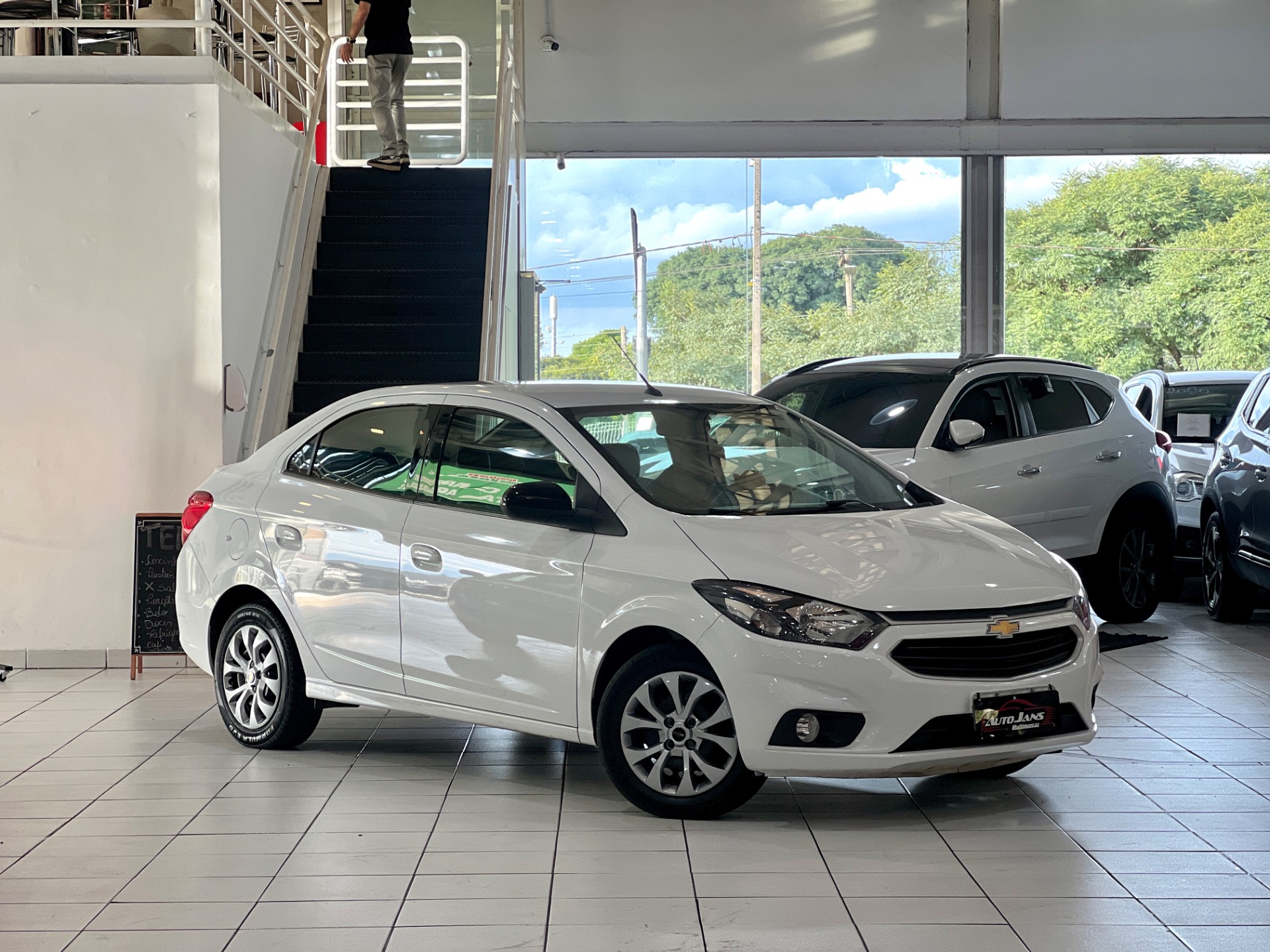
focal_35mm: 77
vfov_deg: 19.1
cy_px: 476
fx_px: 2825
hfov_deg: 25.3
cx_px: 635
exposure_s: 1/120
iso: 100
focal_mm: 9
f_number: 2.8
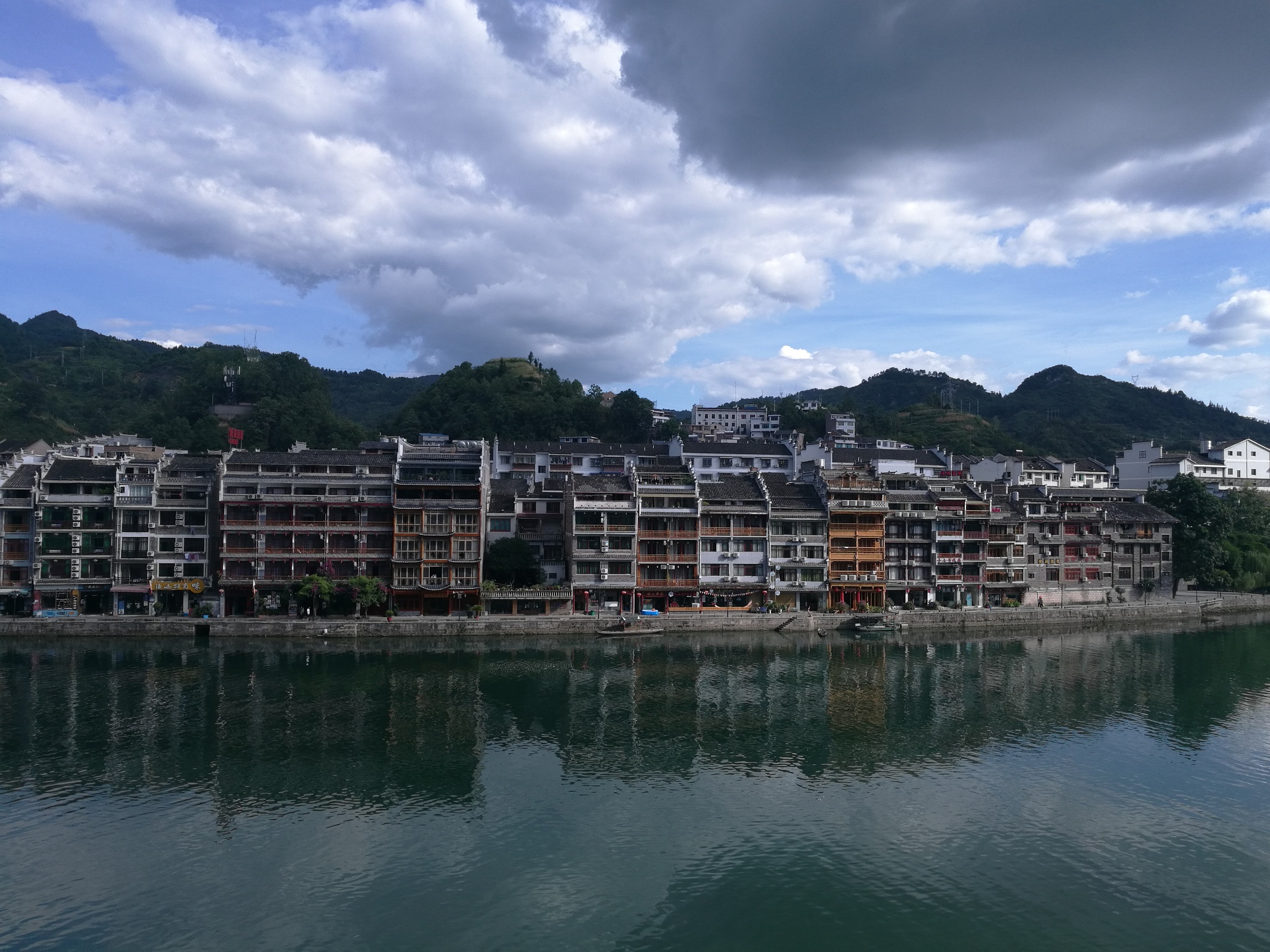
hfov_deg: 65.3
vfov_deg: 51.3
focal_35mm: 27
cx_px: 635
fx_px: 990
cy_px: 476
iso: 50
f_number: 2.2
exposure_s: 1/794
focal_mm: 4.5
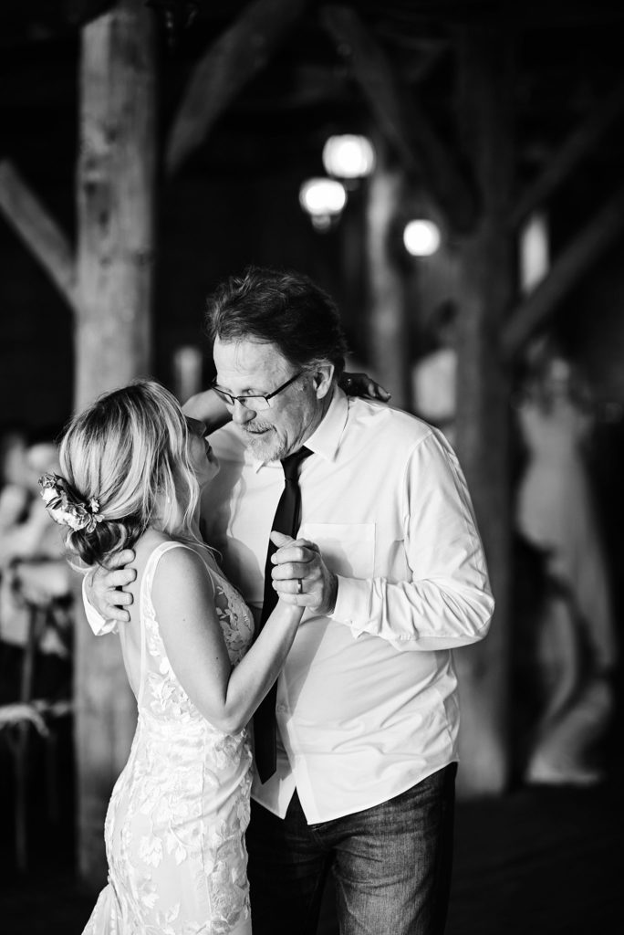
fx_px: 2207
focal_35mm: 85
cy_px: 468
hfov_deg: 16.1
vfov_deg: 23.9
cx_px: 312
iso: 640
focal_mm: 85
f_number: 2
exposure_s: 1/250
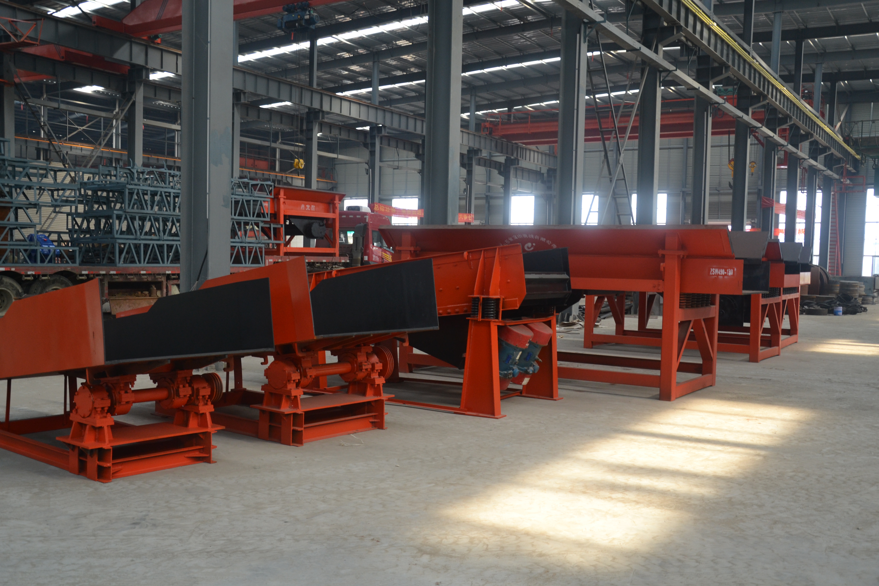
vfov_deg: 36.9
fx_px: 879
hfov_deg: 53.1
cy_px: 293
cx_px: 440
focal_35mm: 36
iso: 400
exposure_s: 1/80
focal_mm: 24
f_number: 4.5
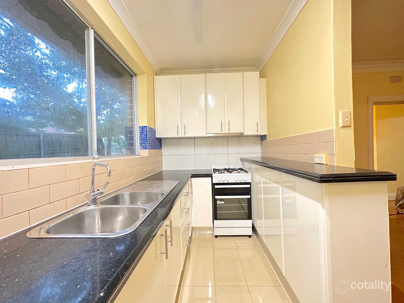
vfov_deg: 85.7
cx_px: 202
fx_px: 163
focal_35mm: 14
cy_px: 152
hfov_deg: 102.1
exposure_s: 1/50
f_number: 2.2
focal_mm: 2.22
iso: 640
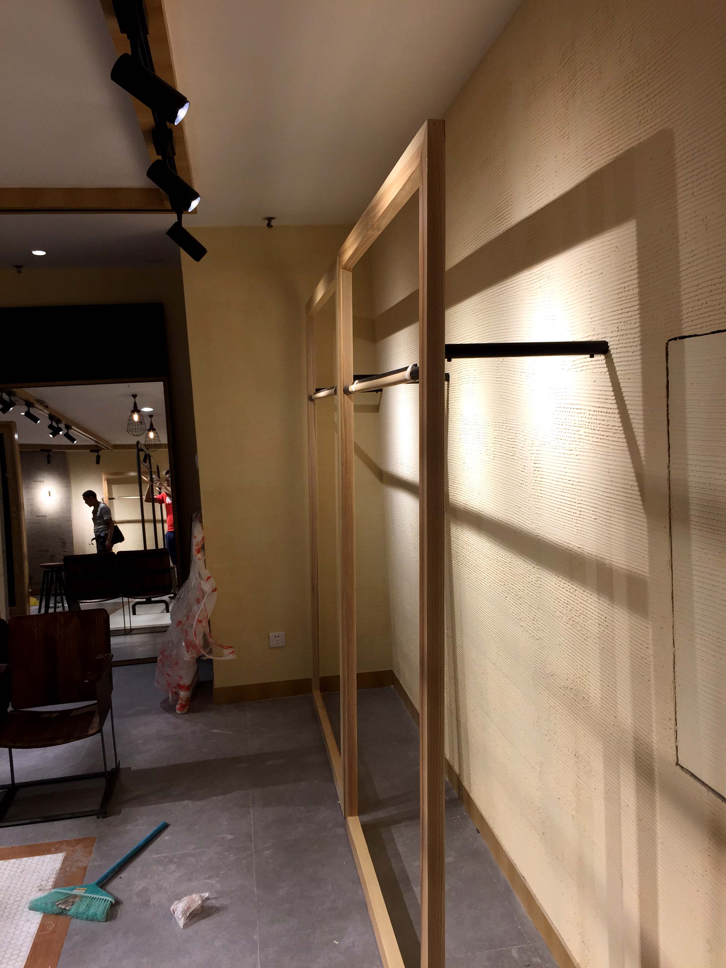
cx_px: 363
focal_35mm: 29
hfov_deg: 48.2
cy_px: 484
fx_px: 811
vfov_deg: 61.7
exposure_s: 1/120
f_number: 2.2
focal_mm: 4.15
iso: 32
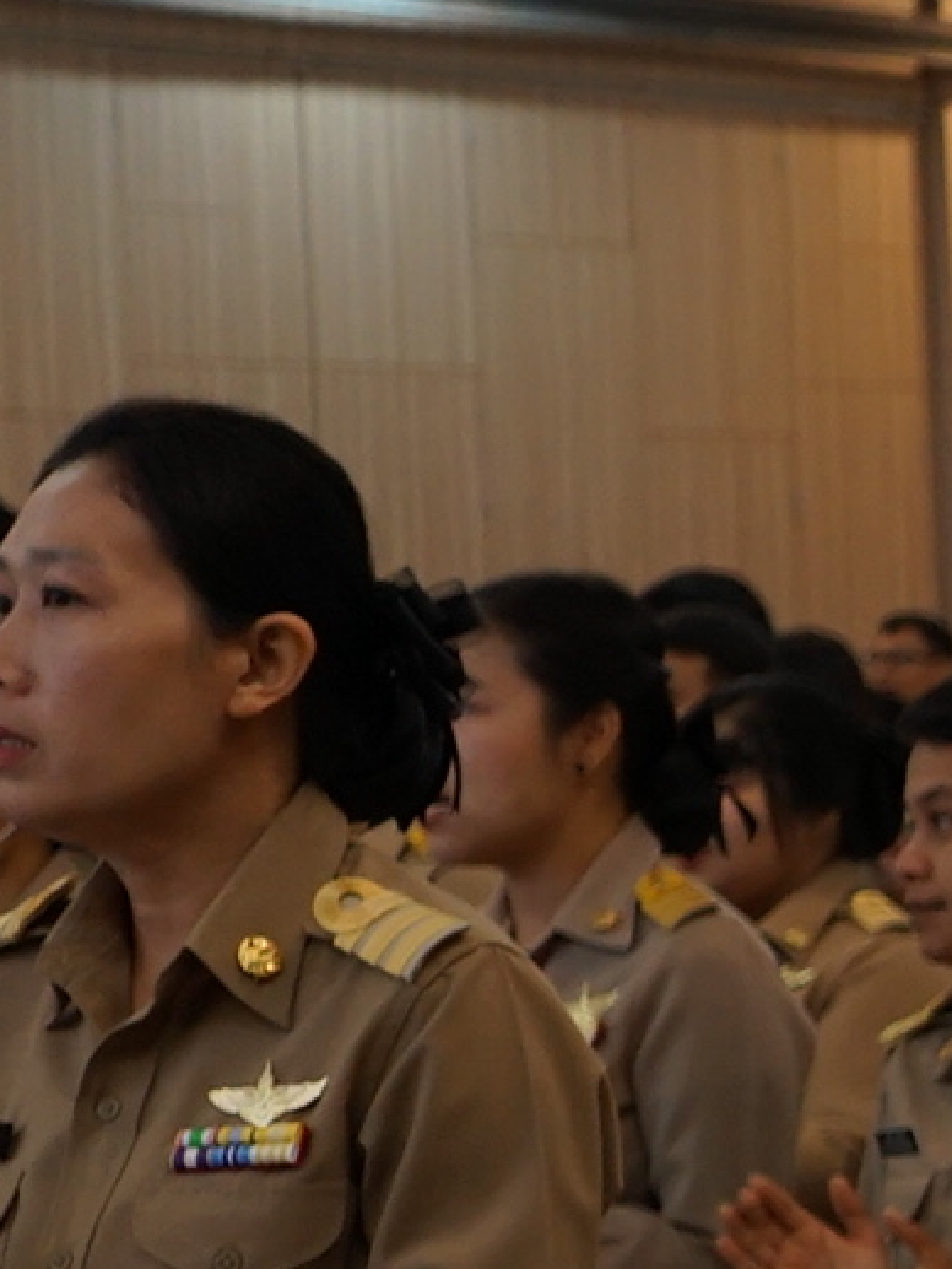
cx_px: 2728
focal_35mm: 162
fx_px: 5938
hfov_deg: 8.0
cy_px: 1161
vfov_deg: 12.1
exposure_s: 1/50
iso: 800
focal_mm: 29
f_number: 3.5
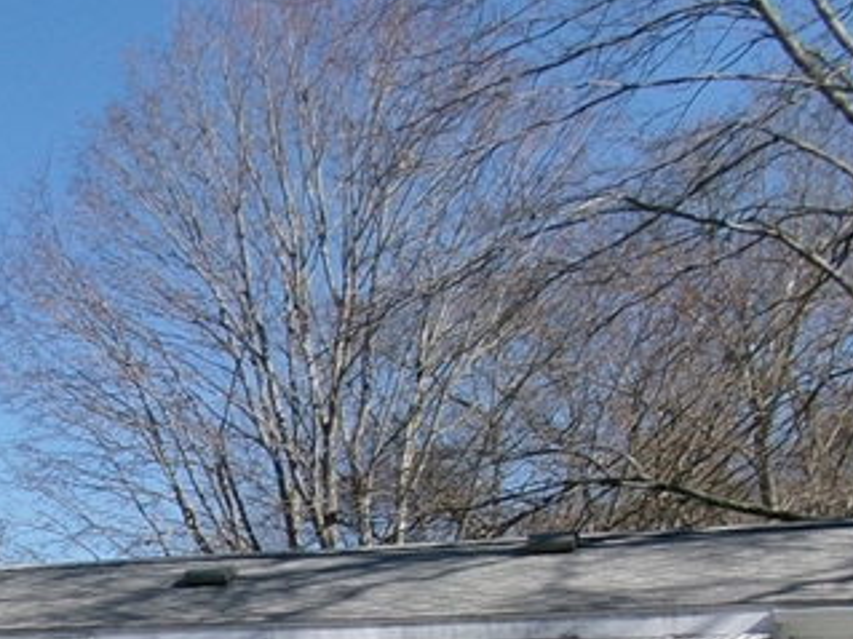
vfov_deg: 15.9
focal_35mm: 90
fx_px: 2217
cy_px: 706
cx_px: -267
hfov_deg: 19.9
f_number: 10.8
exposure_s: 1/125
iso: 100
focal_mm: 5.1
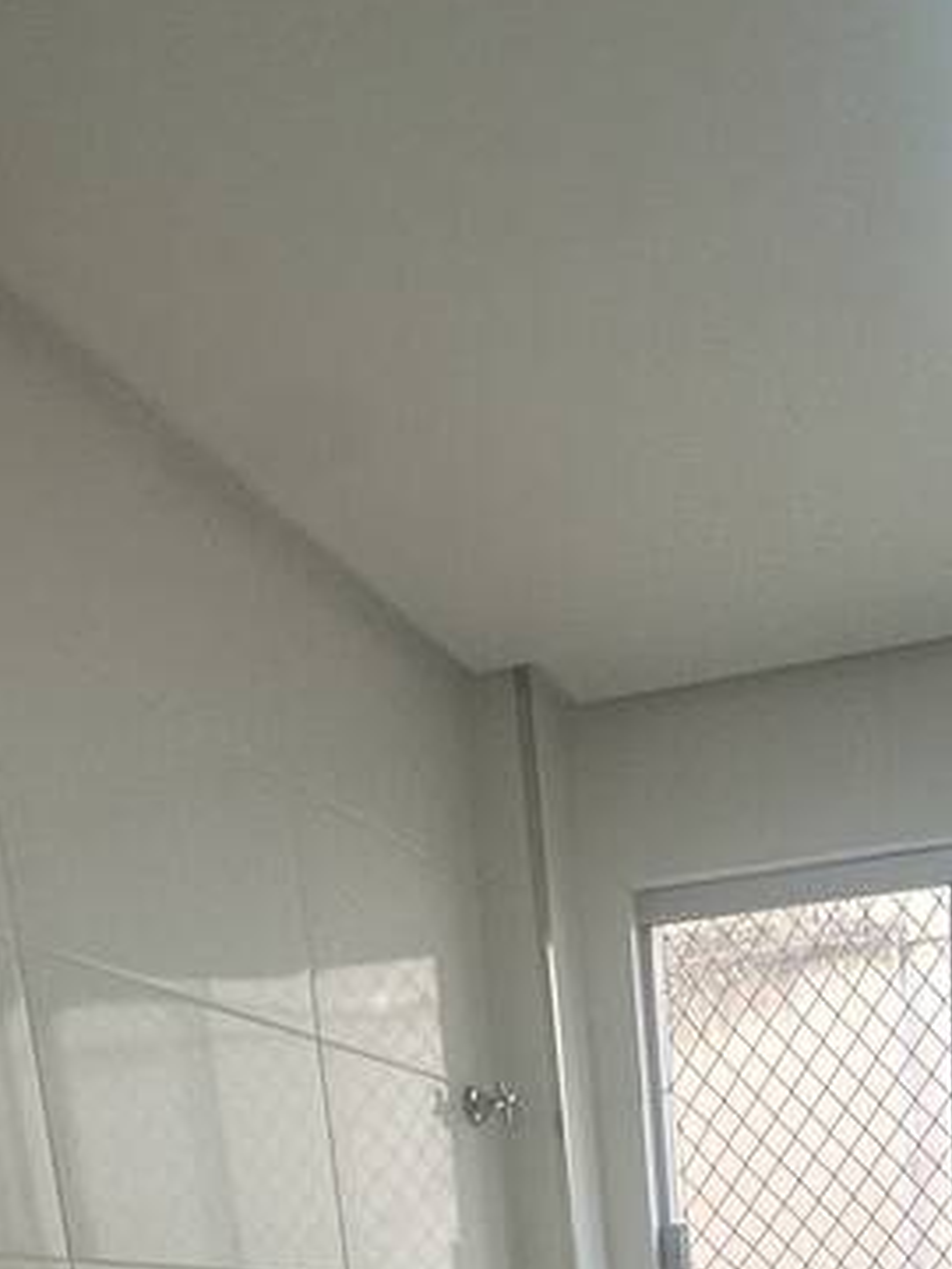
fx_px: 1540
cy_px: 1801
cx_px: 804
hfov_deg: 33.1
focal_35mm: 42
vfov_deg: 30.4
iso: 125
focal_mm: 2.22
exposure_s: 1/120
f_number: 2.2
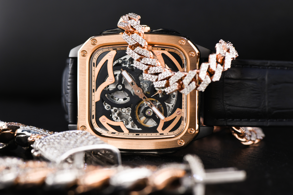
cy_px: 98
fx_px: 855
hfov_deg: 19.5
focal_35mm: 105
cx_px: 146
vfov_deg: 13.0
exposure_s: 1/250
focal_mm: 105
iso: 500
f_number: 14
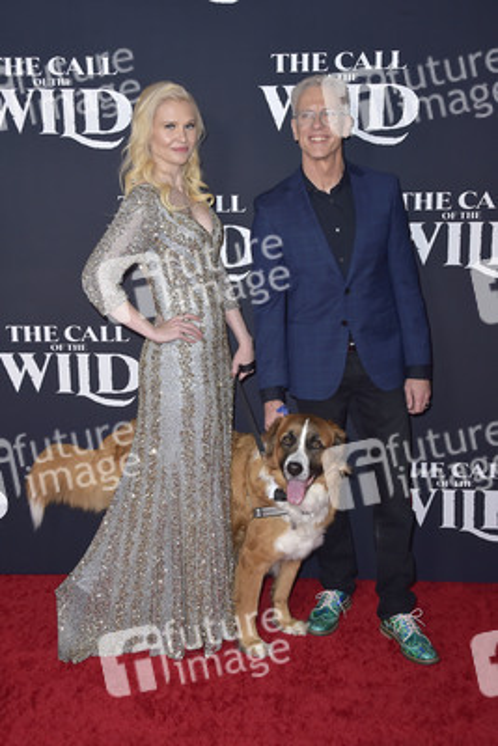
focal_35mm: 45
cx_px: 249
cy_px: 373
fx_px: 933
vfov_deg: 43.6
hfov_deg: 29.9
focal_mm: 45
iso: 320
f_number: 7.1
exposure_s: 1/250
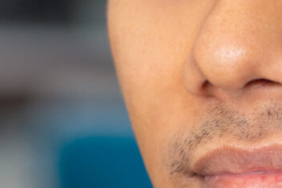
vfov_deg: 3.2
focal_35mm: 426
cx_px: 335
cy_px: 105
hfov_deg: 4.8
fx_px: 3338
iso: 100
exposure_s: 1/160
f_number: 2.8
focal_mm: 58
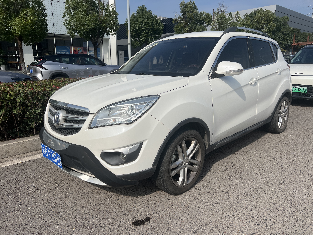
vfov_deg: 53.1
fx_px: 235
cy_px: 118
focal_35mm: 26
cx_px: 156
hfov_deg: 67.3
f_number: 1.5
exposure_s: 1/8696
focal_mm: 5.7
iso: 50
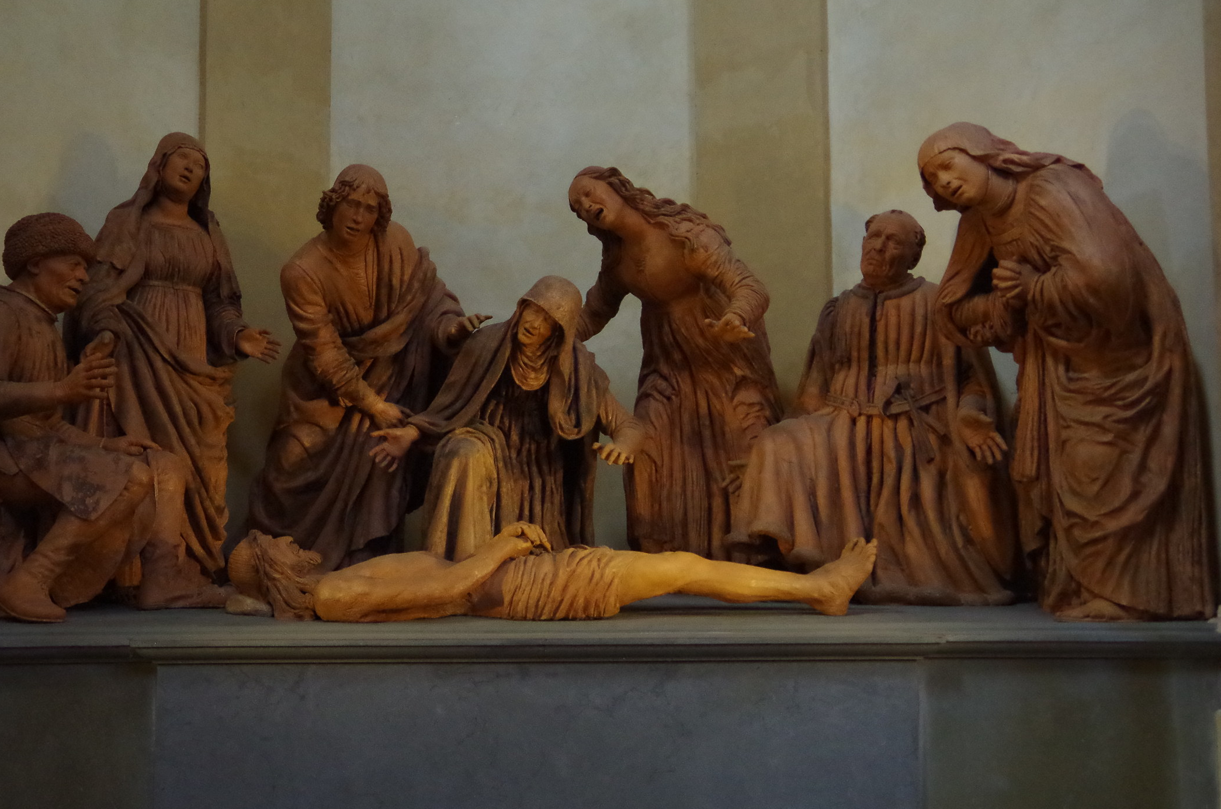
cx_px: 536
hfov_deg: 60.2
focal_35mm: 31
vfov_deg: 42.2
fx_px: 1049
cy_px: 426
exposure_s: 1/40
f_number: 5
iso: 3200
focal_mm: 18
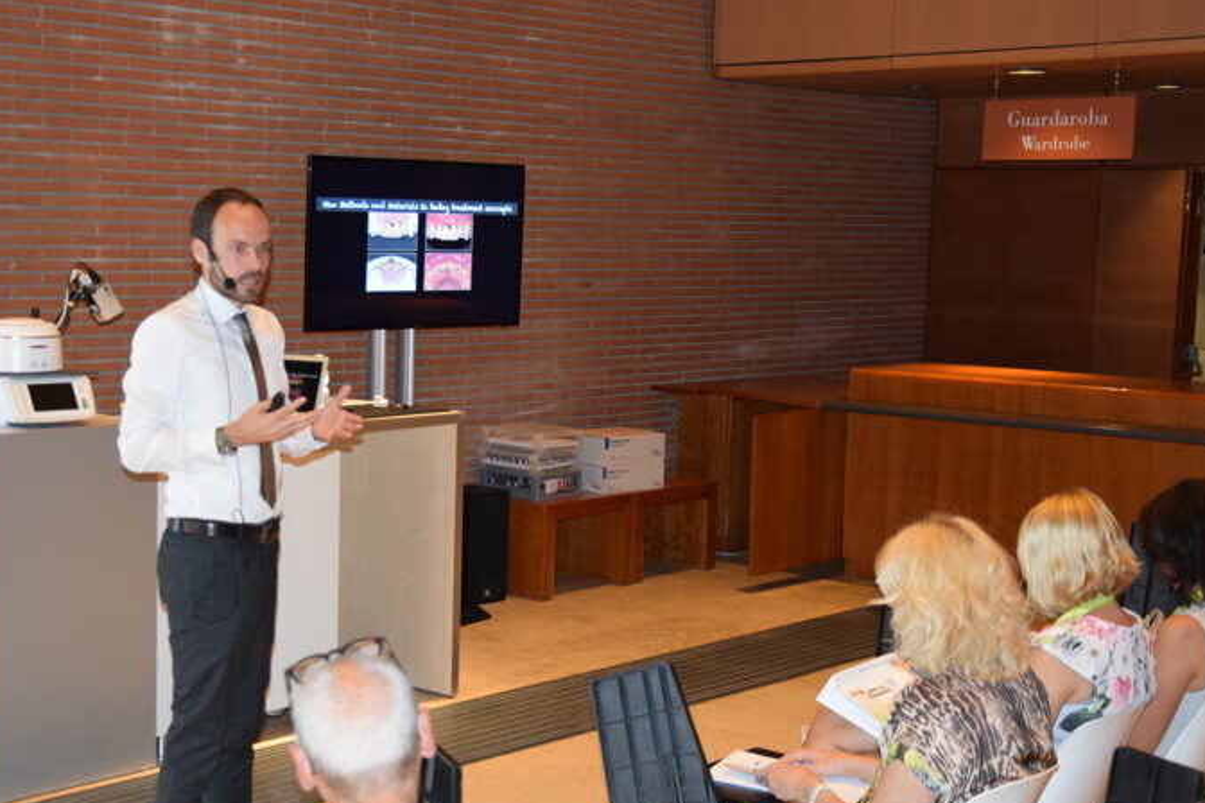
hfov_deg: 34.4
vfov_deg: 23.4
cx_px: 502
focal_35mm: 58
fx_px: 1941
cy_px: 415
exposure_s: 1/60
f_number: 4.2
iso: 1600
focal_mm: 30
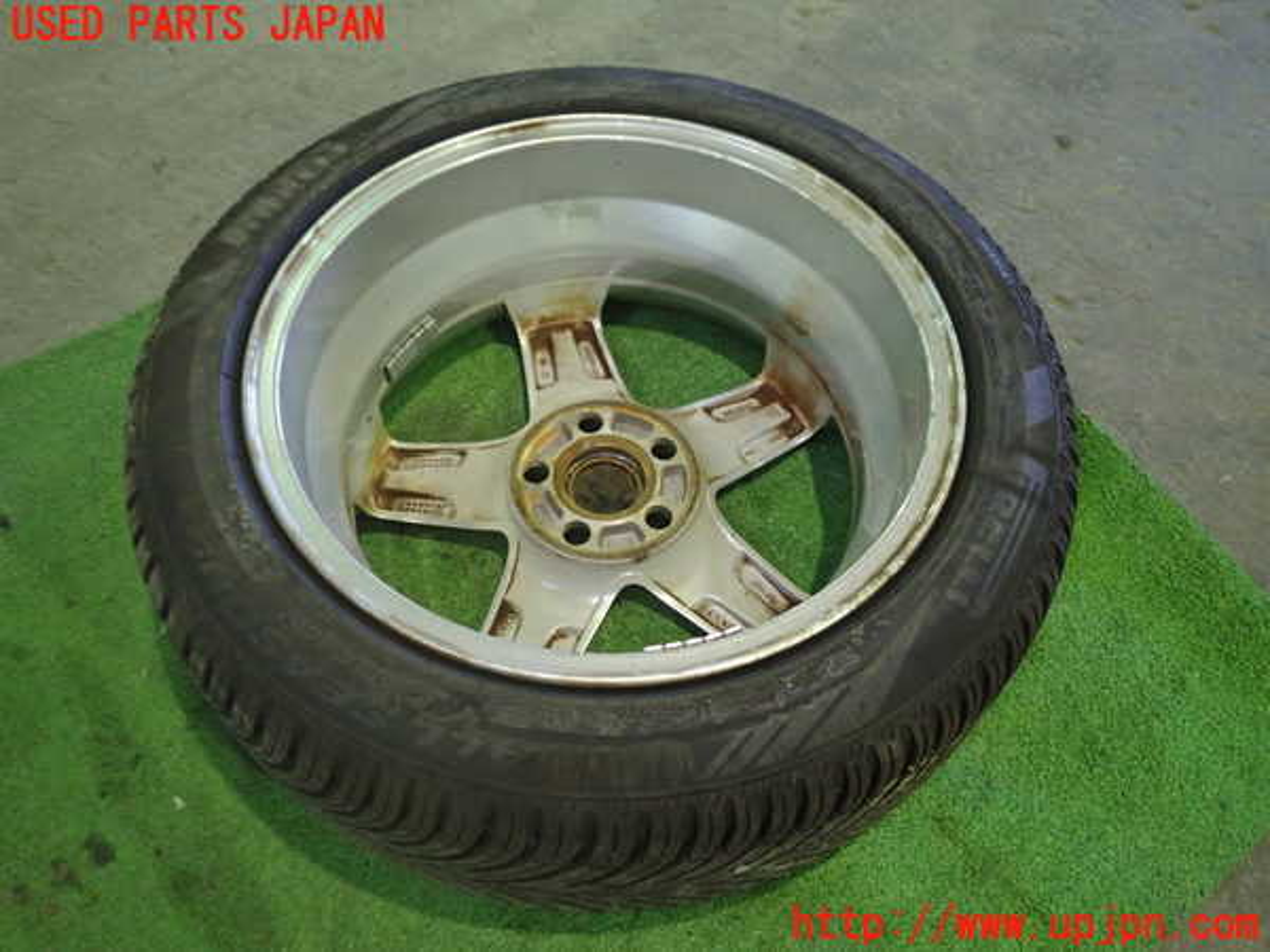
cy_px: 476
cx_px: 635
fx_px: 1101
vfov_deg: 46.8
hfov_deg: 60.0
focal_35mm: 30
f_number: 2.3
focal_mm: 5.4
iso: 800
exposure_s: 1/30
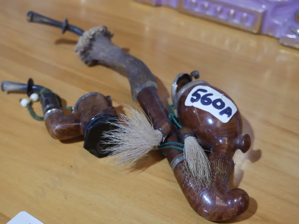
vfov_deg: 29.1
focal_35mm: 50
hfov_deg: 38.2
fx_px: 432
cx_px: 150
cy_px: 112
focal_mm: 25
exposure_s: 1/60
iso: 500
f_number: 5.3
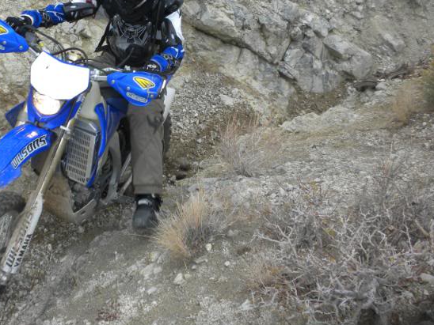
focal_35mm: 54
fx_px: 677
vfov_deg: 26.9
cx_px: 120
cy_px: 111
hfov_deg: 34.9
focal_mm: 6.6
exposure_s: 1/140
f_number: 3.5
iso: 64
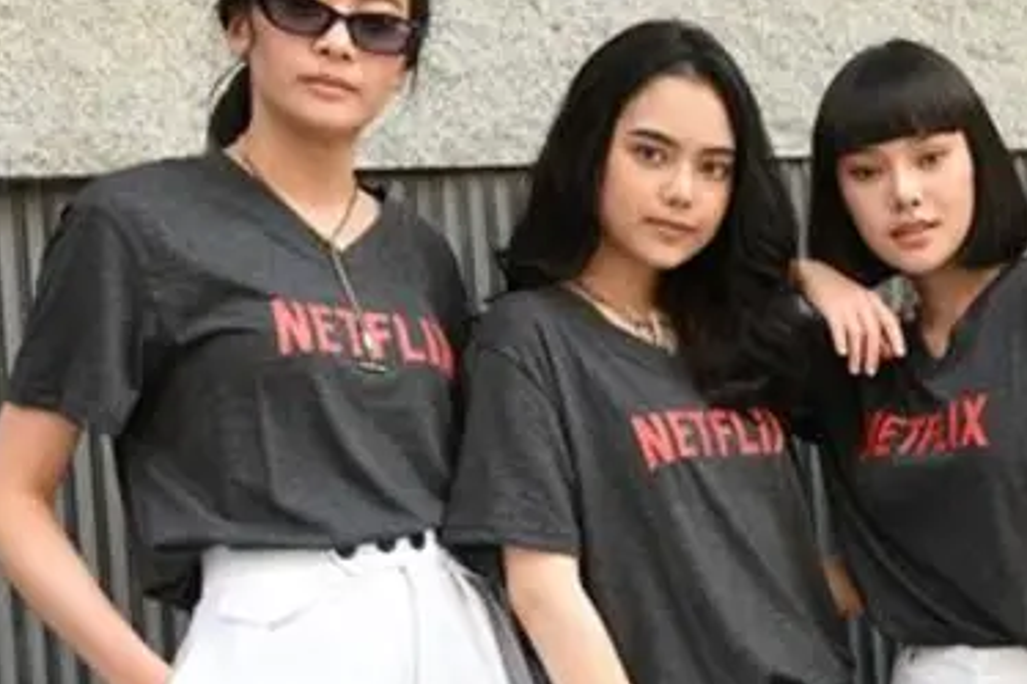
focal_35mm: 73
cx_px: 928
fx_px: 2082
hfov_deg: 26.8
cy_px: 433
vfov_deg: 18.6
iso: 1600
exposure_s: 1/640
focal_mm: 35
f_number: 4.5
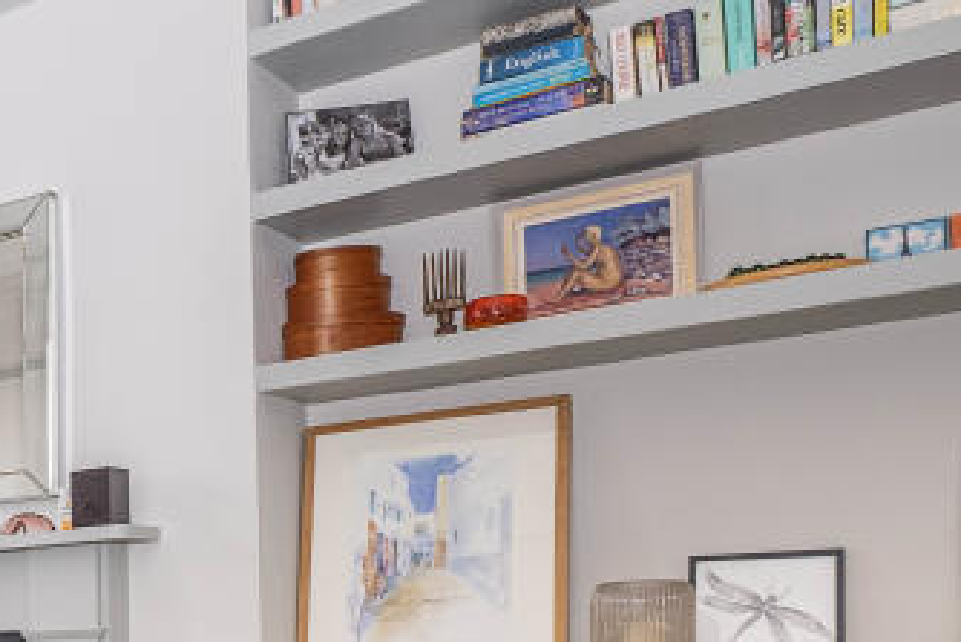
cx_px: -325
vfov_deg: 27.6
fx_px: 1228
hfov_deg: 31.5
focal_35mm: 46
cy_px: 638
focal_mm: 10
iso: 250
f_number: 7.1
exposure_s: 1/40
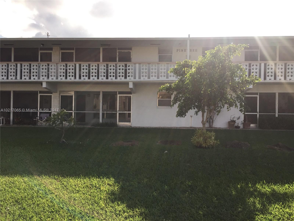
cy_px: 110
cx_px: 147
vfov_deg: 48.2
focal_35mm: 29
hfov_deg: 61.7
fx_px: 246
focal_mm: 4.15
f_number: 2.2
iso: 50
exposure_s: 1/2326
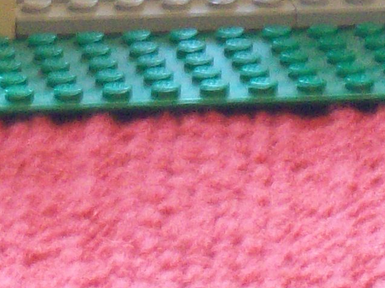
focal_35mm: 483
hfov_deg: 4.1
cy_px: -316
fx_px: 5369
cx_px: 305
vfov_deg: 3.1
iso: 160
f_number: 4.8
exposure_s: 1/8.07
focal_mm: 18
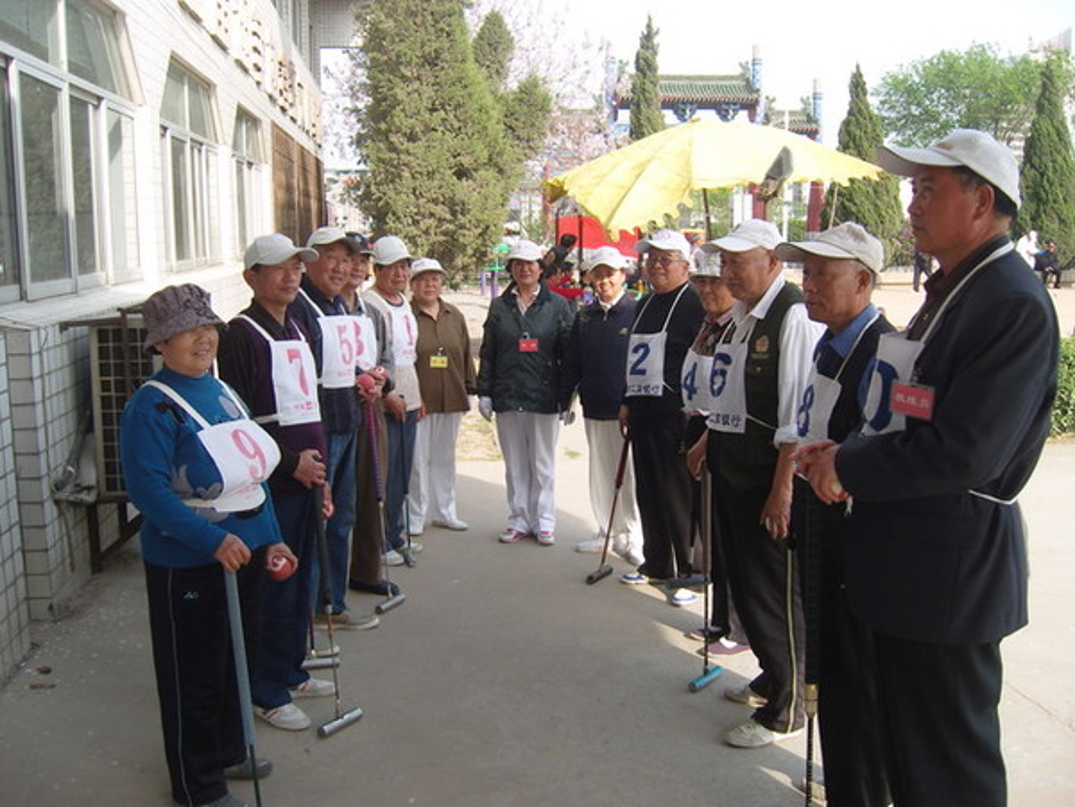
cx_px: 538
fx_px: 1056
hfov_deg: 54.0
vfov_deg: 41.8
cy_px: 404
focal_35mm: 34
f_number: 7
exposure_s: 1/100
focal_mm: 7.3
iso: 100
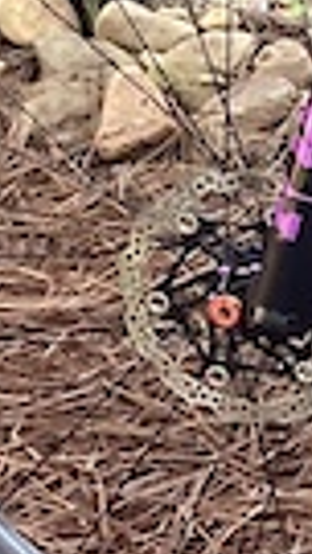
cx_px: 1301
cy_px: 300
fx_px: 2940
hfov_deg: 5.3
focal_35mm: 200
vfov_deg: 10.8
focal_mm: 3.3
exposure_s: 1/60
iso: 64
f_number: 2.4
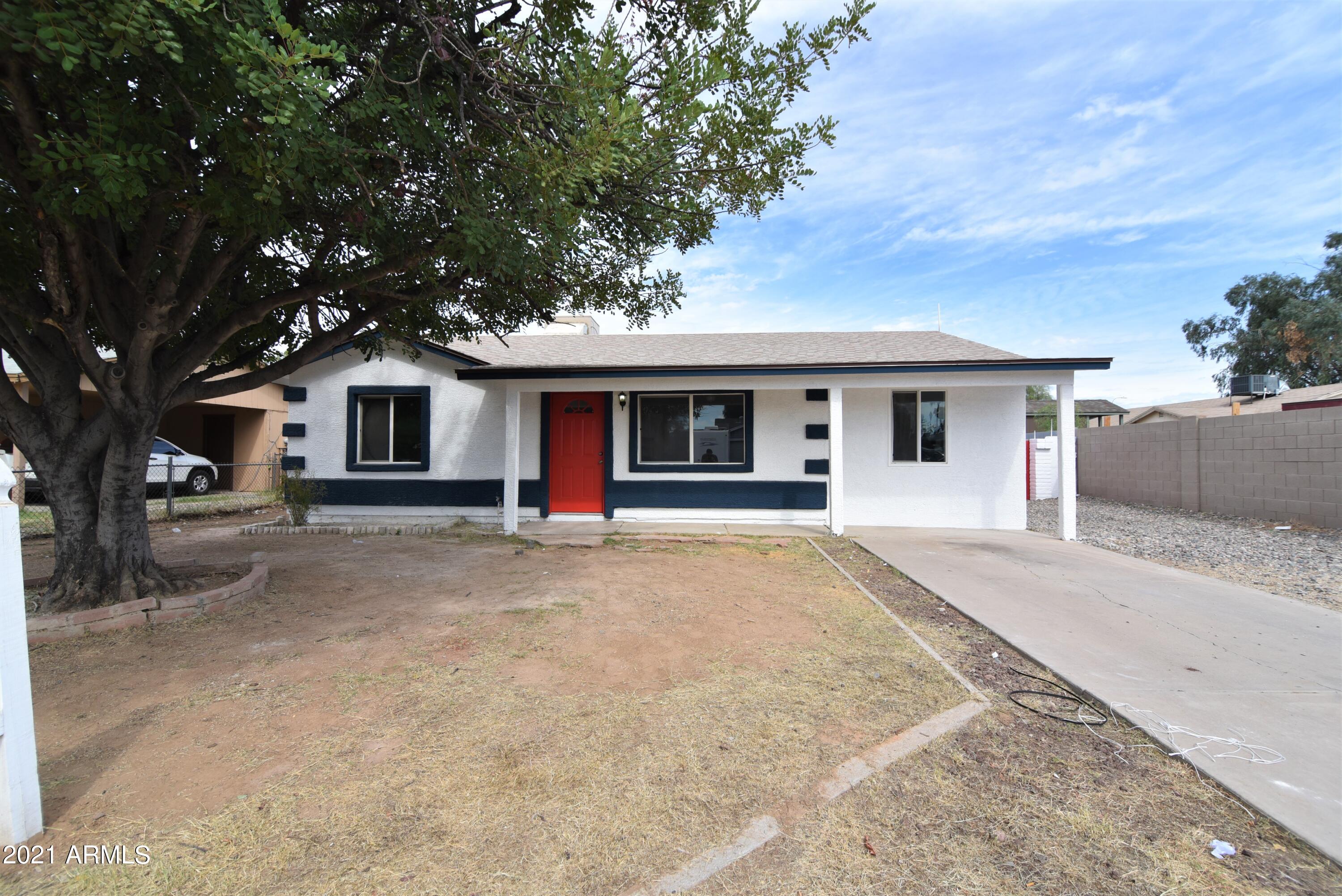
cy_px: 448
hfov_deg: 100.4
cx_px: 671
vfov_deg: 77.4
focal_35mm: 15
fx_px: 559
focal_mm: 15
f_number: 9
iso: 200
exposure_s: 1/320
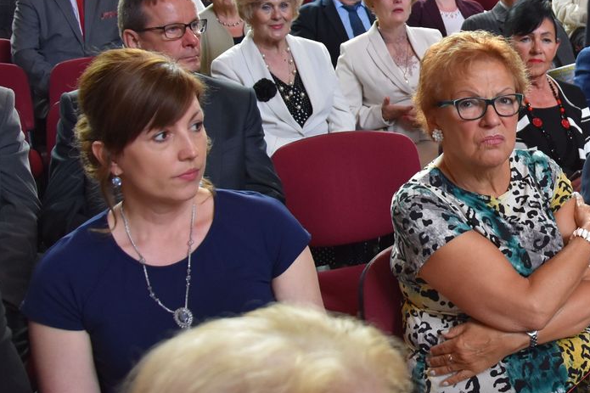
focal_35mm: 102
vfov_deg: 13.3
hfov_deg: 19.5
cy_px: 58
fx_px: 1671
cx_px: 568
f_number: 4.5
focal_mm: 35
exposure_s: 1/80
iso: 800
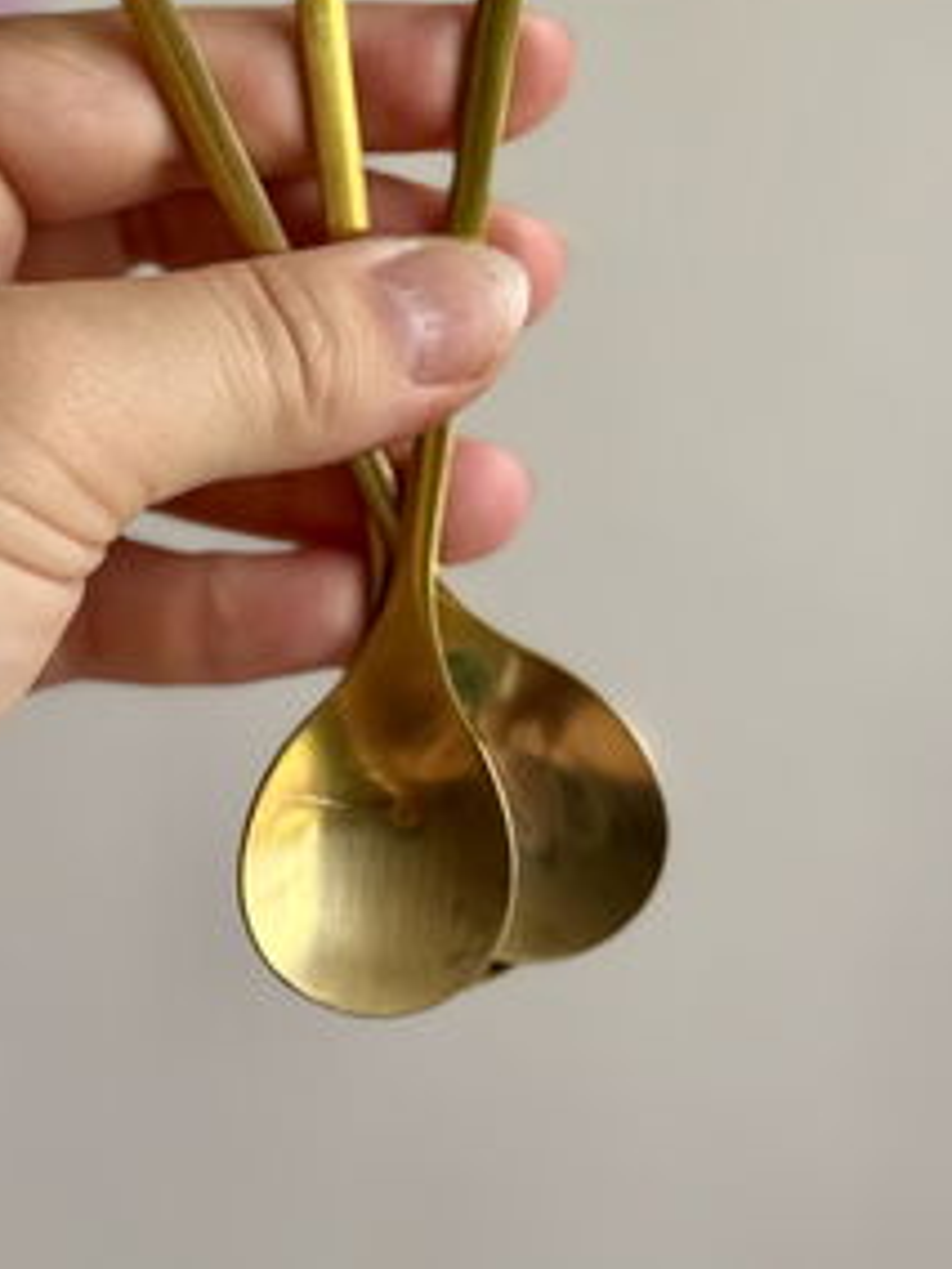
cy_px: 87
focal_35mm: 90
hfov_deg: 16.3
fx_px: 3300
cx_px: 246
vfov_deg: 21.2
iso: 64
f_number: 1.78
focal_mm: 6.76
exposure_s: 1/375
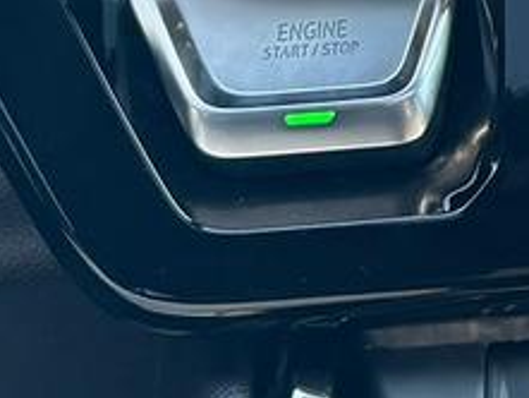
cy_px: -386
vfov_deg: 9.9
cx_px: 900
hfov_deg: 13.0
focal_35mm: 139
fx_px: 2125
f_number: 1.78
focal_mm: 6.76
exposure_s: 1/121
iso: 80
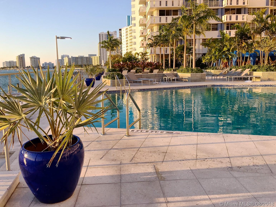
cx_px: 135
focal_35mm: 30
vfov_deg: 46.8
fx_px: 239
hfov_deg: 60.0
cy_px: 101
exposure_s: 1/561
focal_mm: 4.15
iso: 25
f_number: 2.2
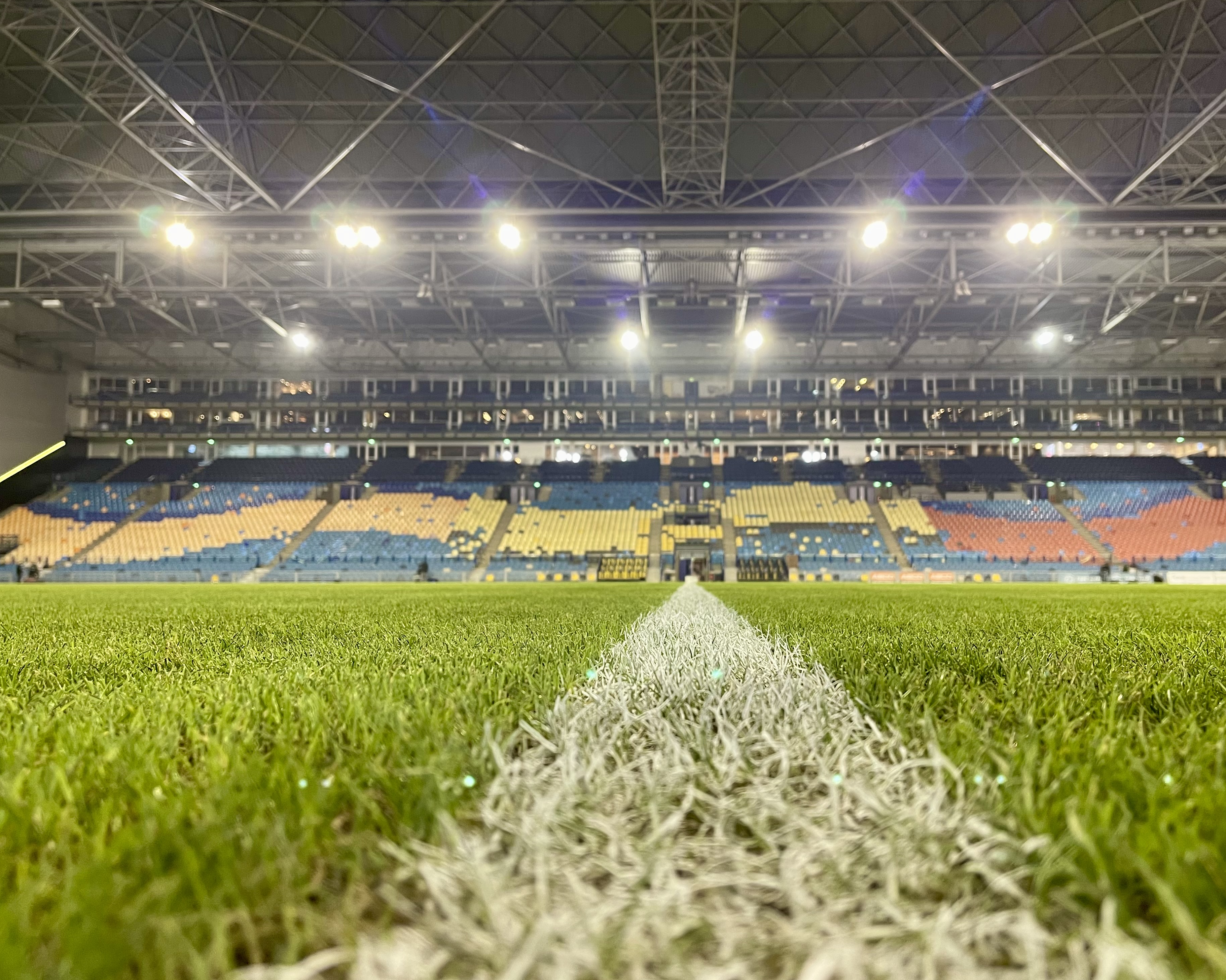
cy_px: 494
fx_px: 980
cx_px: 672
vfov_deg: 53.2
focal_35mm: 27
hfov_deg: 63.9
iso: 250
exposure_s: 1/50
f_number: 1.6
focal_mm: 5.1
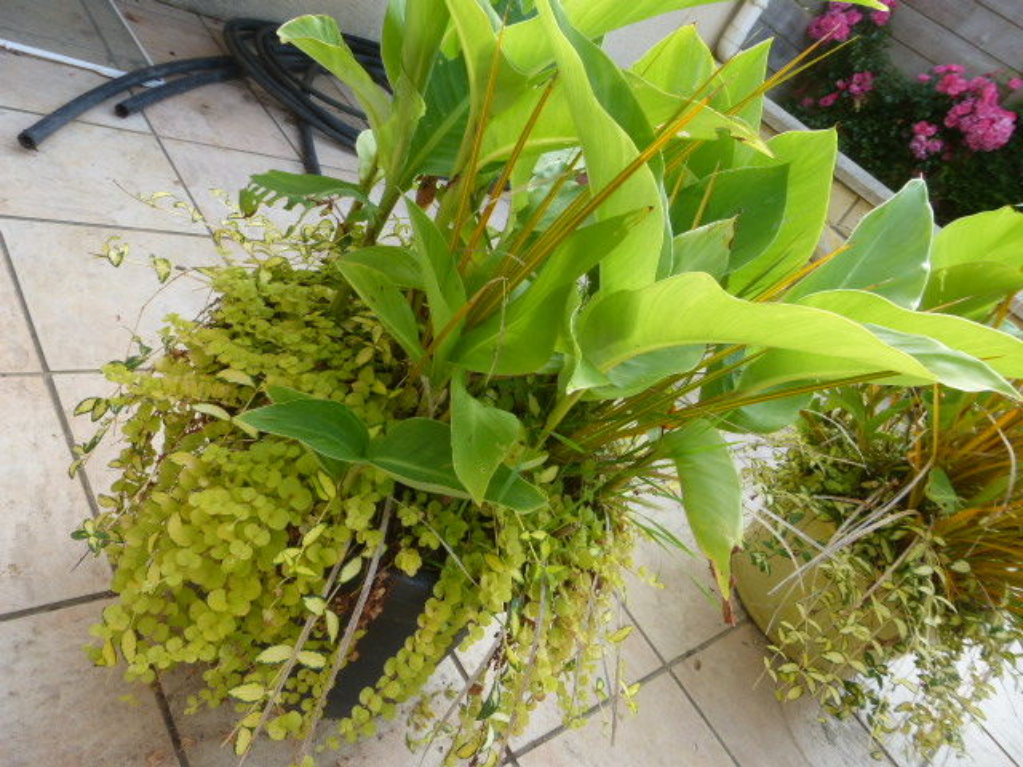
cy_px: 384
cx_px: 512
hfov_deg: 69.4
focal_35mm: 25
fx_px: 739
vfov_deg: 54.9
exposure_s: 1/100
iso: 100
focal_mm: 4.3
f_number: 4
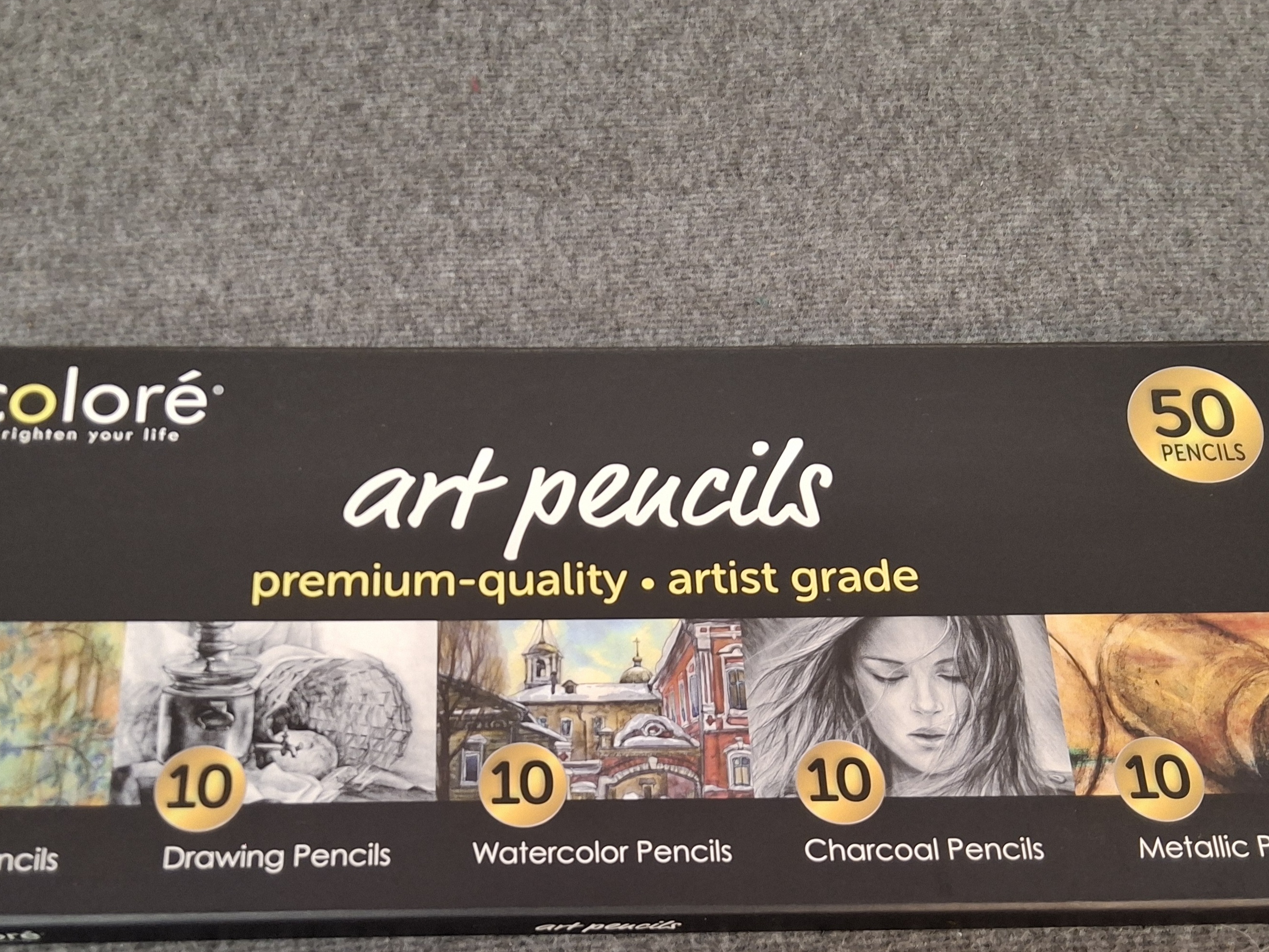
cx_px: 612
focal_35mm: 36
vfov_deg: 39.2
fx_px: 1320
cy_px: 630
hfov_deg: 51.3
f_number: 2
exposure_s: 1/40
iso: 200
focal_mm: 3.08
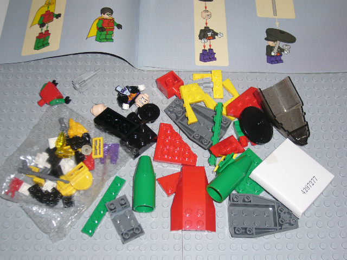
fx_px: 501
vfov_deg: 29.1
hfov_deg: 38.2
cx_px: 174
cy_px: 130
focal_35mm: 50
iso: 100
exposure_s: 1/60
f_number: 3.3
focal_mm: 8.3
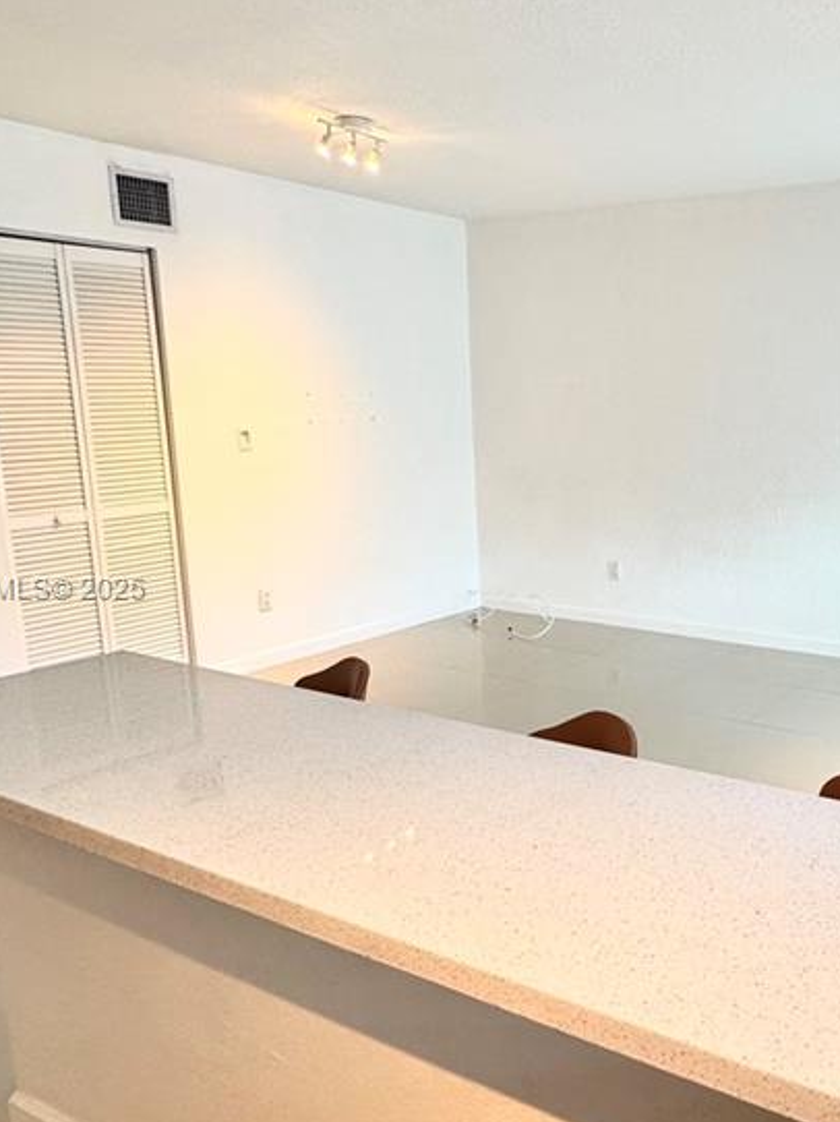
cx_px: 691
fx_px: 1004
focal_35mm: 31
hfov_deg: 43.0
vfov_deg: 58.3
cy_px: 590
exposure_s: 1/60
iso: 200
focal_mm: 2.22
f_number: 2.2
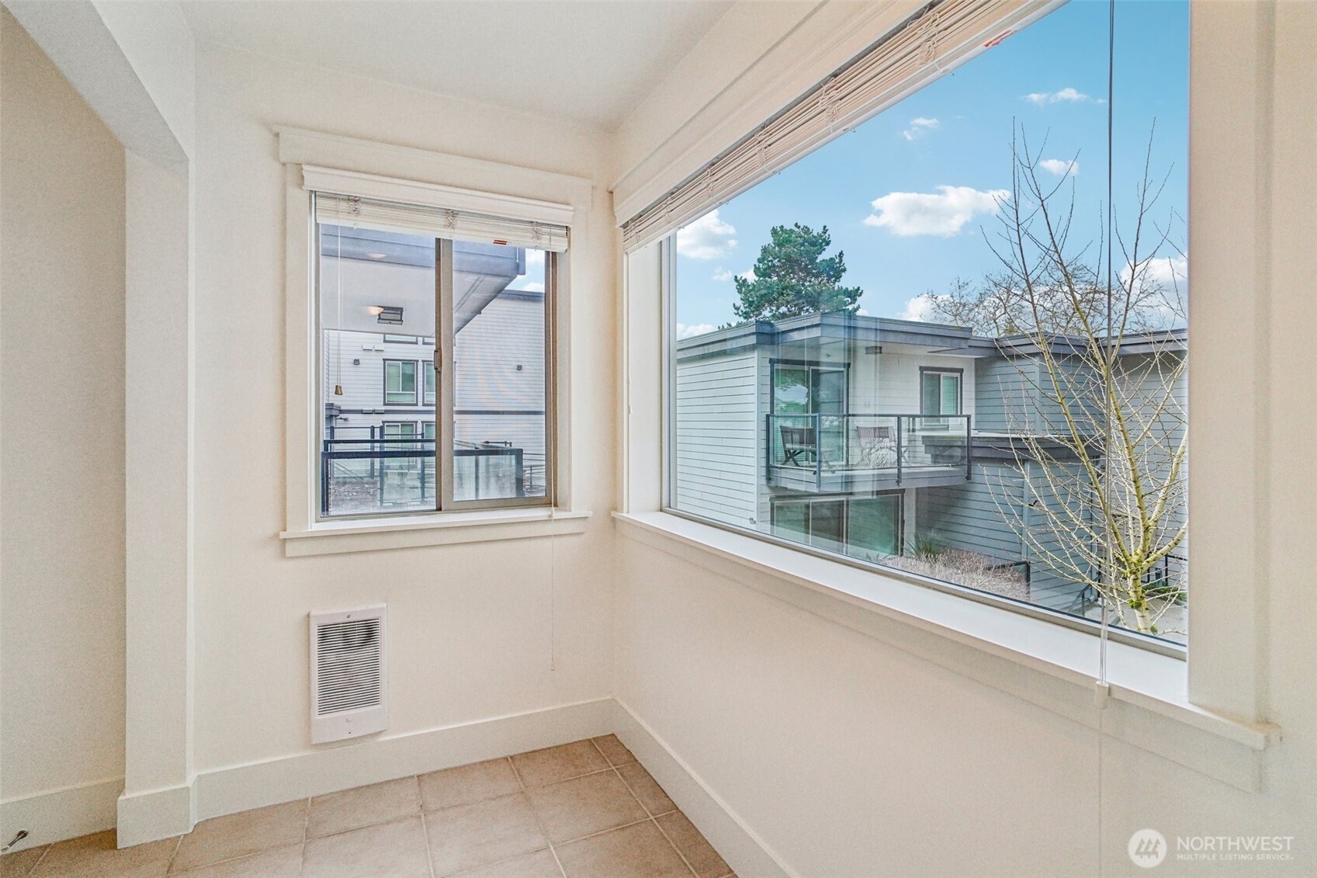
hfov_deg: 96.7
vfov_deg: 73.7
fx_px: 585
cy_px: 439
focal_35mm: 16
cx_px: 658
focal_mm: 16
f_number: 8
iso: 1600
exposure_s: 1/250
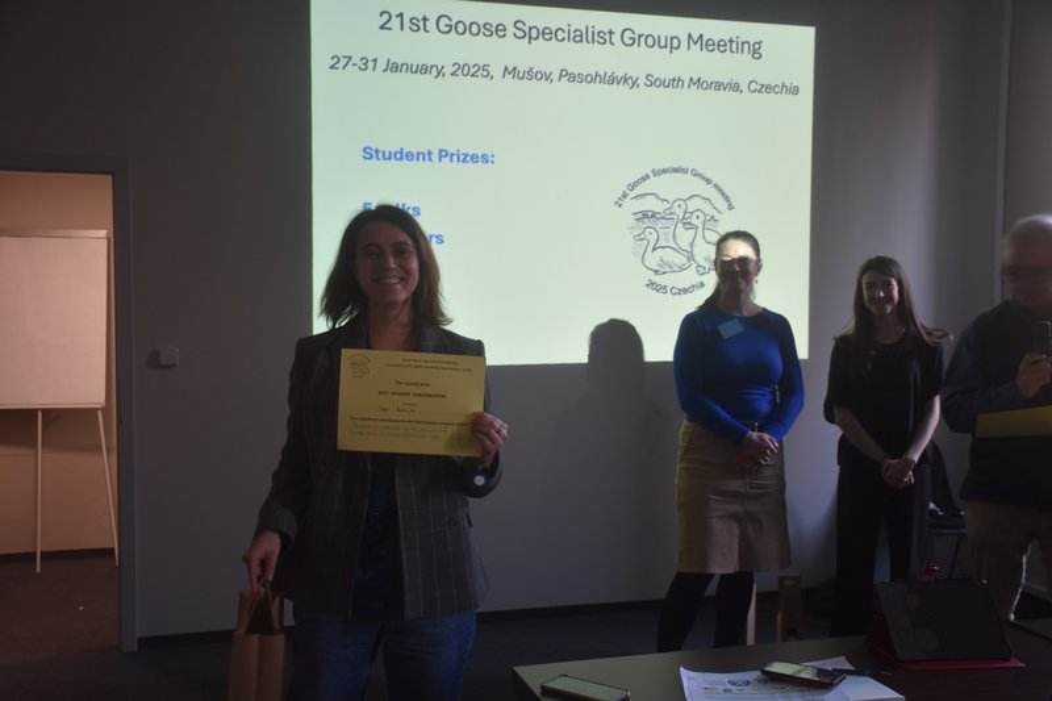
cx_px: 526
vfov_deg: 34.2
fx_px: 1139
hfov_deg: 49.6
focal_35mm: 39
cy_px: 350
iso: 400
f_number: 3.8
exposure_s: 1/20
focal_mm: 26
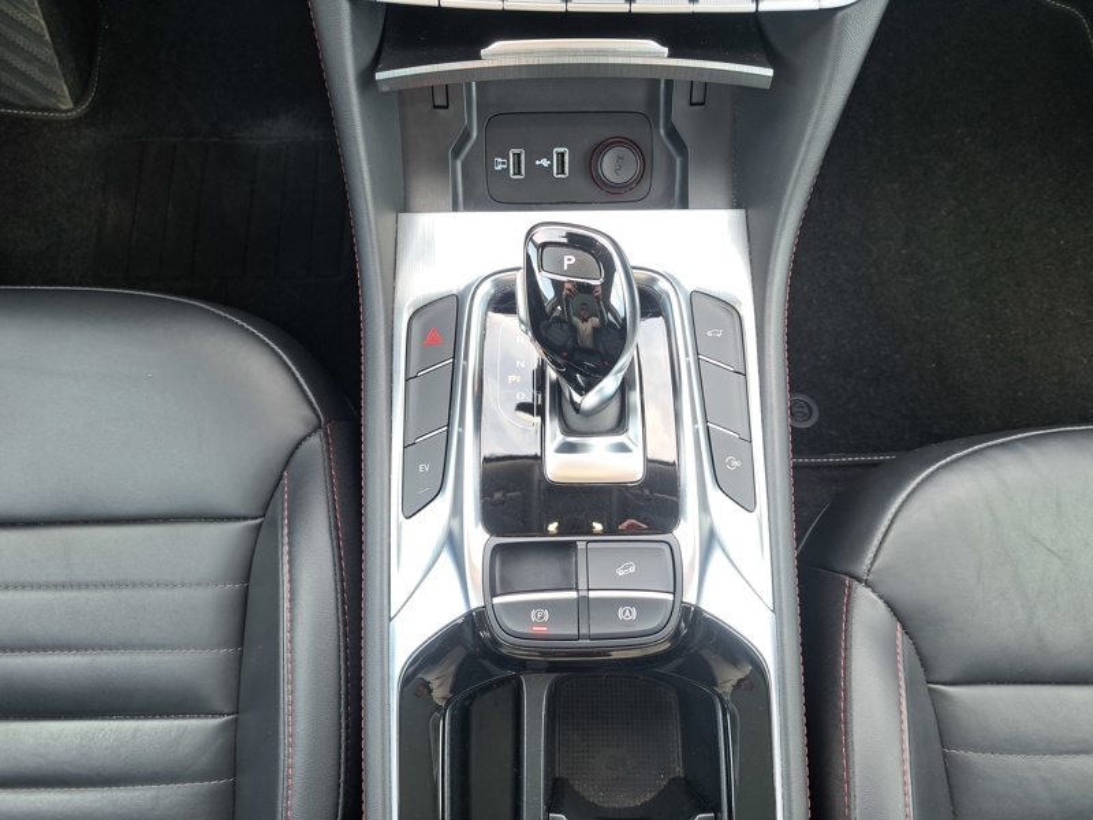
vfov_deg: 56.8
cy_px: 410
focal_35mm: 24
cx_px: 546
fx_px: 758
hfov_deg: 71.6
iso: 64
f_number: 1.8
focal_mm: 5.23
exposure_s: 1/25
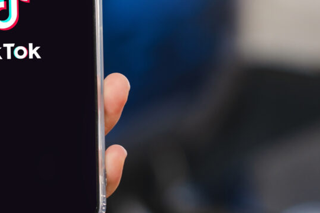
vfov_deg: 12.3
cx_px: 82
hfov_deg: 18.3
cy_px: 52
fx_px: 986
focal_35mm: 111
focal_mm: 50
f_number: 2.5
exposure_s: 1/100
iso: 400
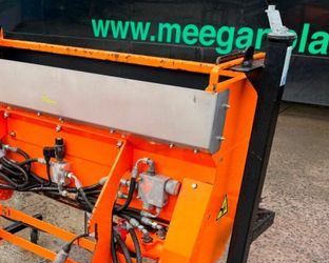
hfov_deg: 40.4
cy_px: 236
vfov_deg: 31.9
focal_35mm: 45
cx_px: 97
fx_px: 438
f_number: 1.78
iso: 80
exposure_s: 1/426
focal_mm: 6.76
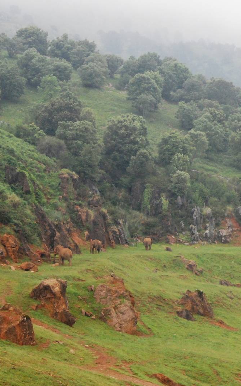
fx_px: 1691
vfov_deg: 13.0
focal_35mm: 161
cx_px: 260
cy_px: 193
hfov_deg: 8.1
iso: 1600
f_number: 8
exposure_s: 1/1000
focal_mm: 70
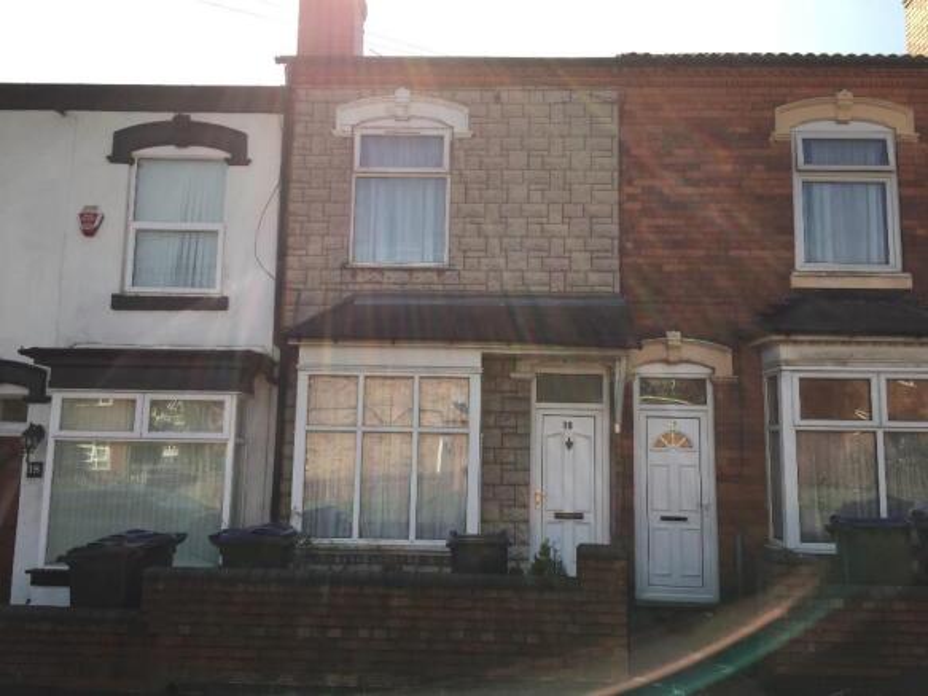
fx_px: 777
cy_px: 348
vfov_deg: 48.2
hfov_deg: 61.7
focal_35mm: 29
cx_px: 464
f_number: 2.2
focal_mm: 4.15
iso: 32
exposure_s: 1/1014
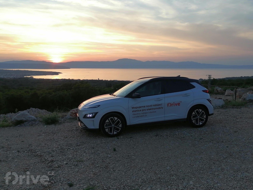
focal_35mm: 32
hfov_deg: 56.8
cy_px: 95
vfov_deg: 44.2
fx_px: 234
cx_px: 126
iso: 50
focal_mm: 5.3
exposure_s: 1/259
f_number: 1.8
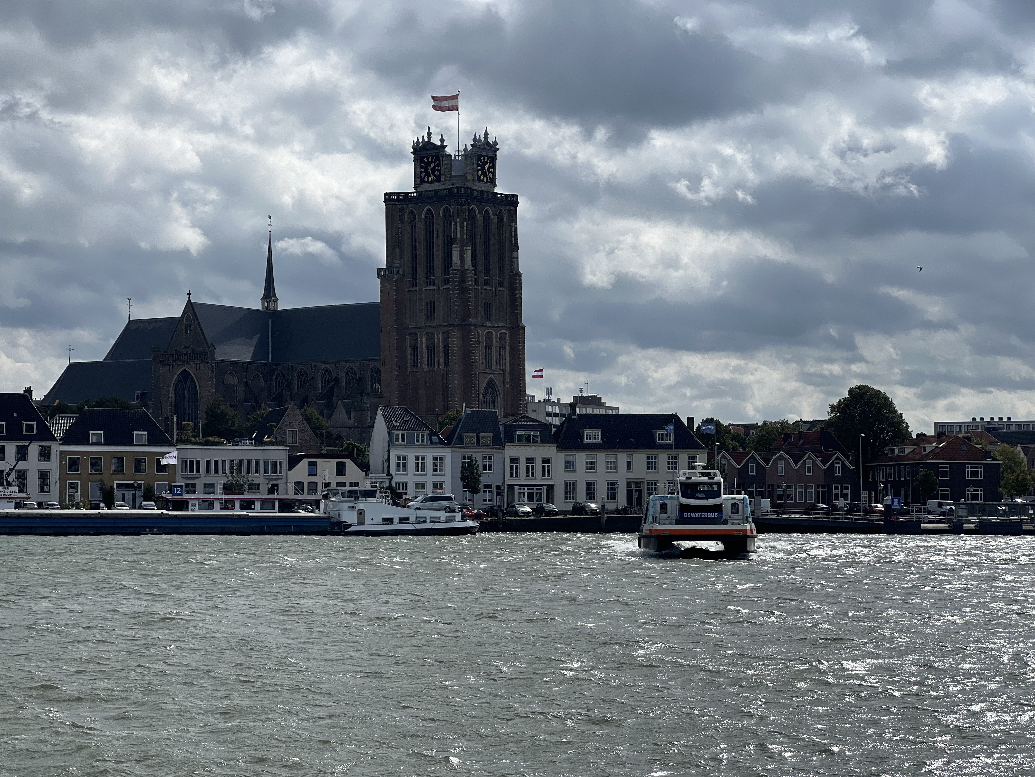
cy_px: 388
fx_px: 2302
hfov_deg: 25.3
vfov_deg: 19.1
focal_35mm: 77
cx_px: 518
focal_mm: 9
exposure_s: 1/1845
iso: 32
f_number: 2.8
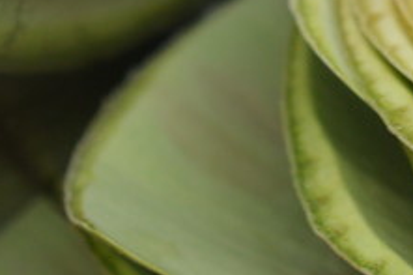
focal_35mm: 278
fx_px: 3187
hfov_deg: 7.4
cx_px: 467
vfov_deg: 4.9
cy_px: -122
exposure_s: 1/80
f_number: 4.5
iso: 400
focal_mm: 40
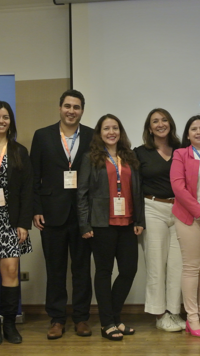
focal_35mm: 63
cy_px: 163
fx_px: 594
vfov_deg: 33.3
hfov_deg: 18.9
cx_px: 159
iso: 720
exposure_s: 1/10
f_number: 4.5
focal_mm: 12.2
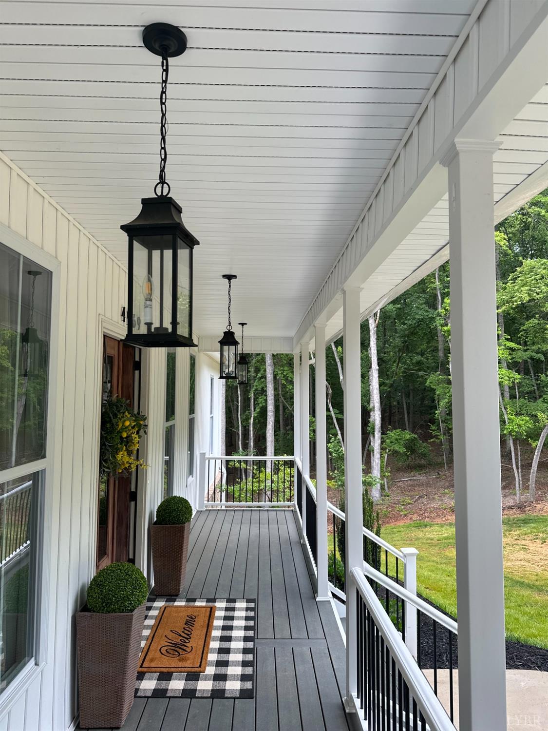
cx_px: 274
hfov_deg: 56.8
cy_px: 366
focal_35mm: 24
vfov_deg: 71.6
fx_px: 507
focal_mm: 6.86
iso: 64
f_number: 1.78
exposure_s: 1/121
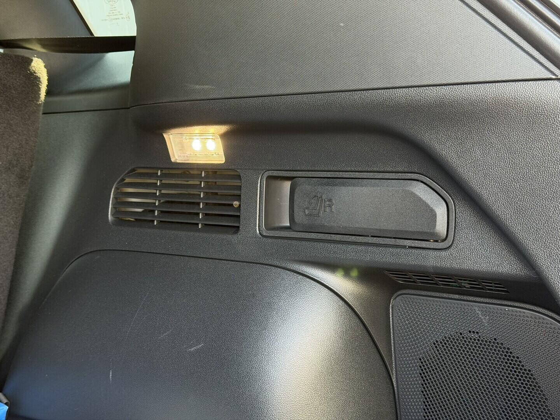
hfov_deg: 39.7
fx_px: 777
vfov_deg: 30.3
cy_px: 210
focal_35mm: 48
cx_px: 280
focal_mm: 6.76
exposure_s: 1/84
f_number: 1.78
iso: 160
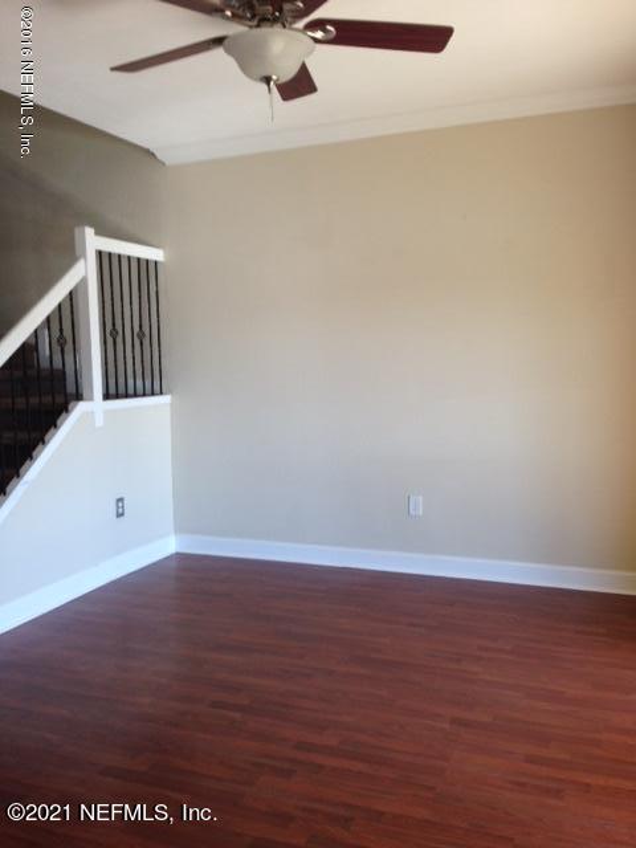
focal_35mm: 33
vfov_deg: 55.4
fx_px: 808
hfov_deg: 42.9
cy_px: 424
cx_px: 318
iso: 50
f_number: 2.4
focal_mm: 4.12
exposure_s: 1/20
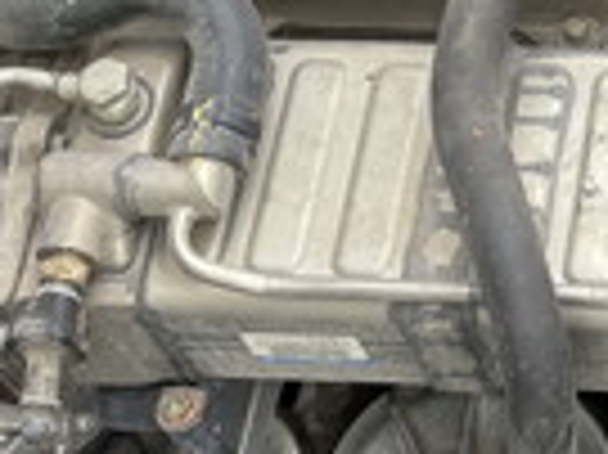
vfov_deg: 11.8
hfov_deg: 14.9
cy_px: -49
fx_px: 2158
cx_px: 905
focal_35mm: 123
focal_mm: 4.2
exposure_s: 1/129
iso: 32
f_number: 1.6
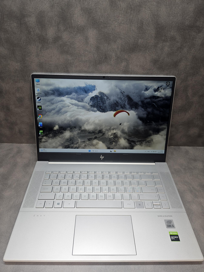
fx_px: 181
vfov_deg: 73.9
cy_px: 136
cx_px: 102
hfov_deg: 58.9
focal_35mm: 23
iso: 25
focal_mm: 5.4
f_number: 1.8
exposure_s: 1/50
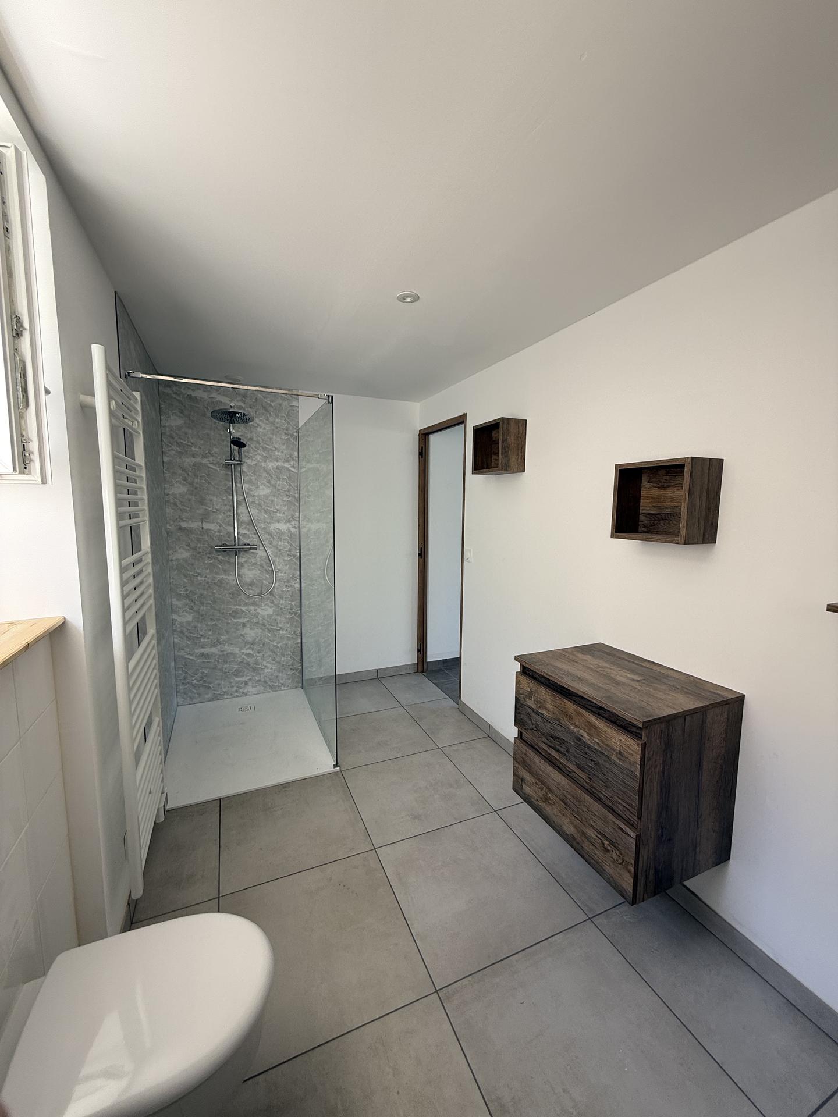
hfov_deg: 85.7
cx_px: 419
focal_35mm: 14
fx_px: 452
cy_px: 558
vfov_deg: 102.1
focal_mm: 2.22
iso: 50
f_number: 2.2
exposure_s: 1/99
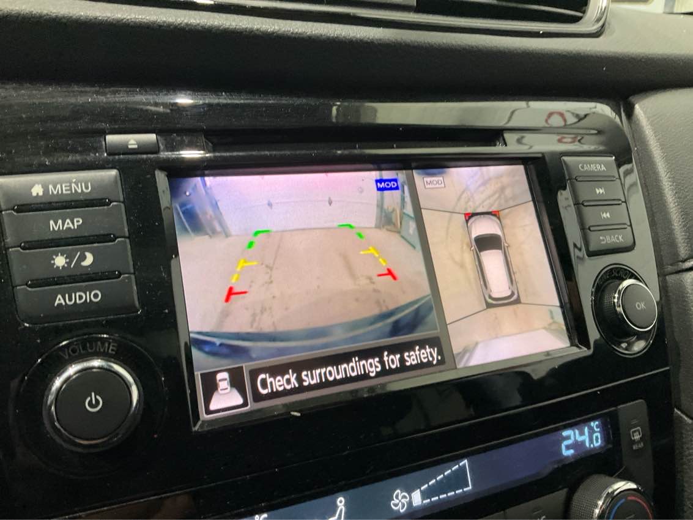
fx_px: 581
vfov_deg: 48.2
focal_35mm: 29
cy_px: 260
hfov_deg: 61.7
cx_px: 346
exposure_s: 1/56
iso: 125
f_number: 1.8
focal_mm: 3
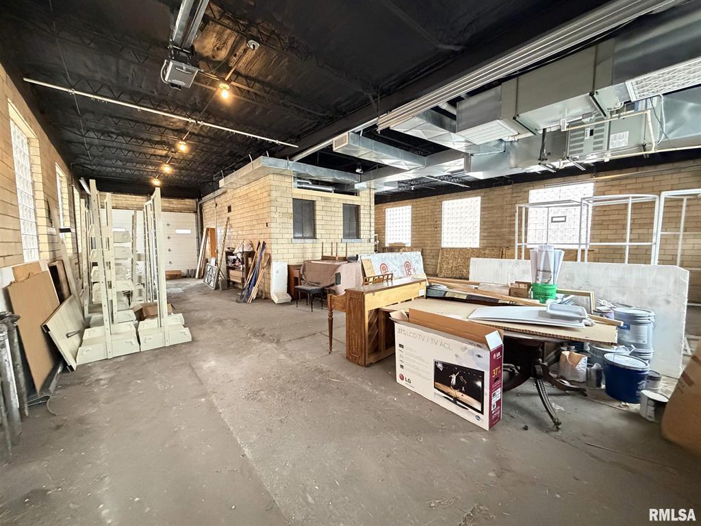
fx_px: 284
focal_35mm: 14
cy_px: 263
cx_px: 350
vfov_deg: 85.7
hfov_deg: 102.1
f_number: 2.2
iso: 1000
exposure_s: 1/60
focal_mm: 2.22
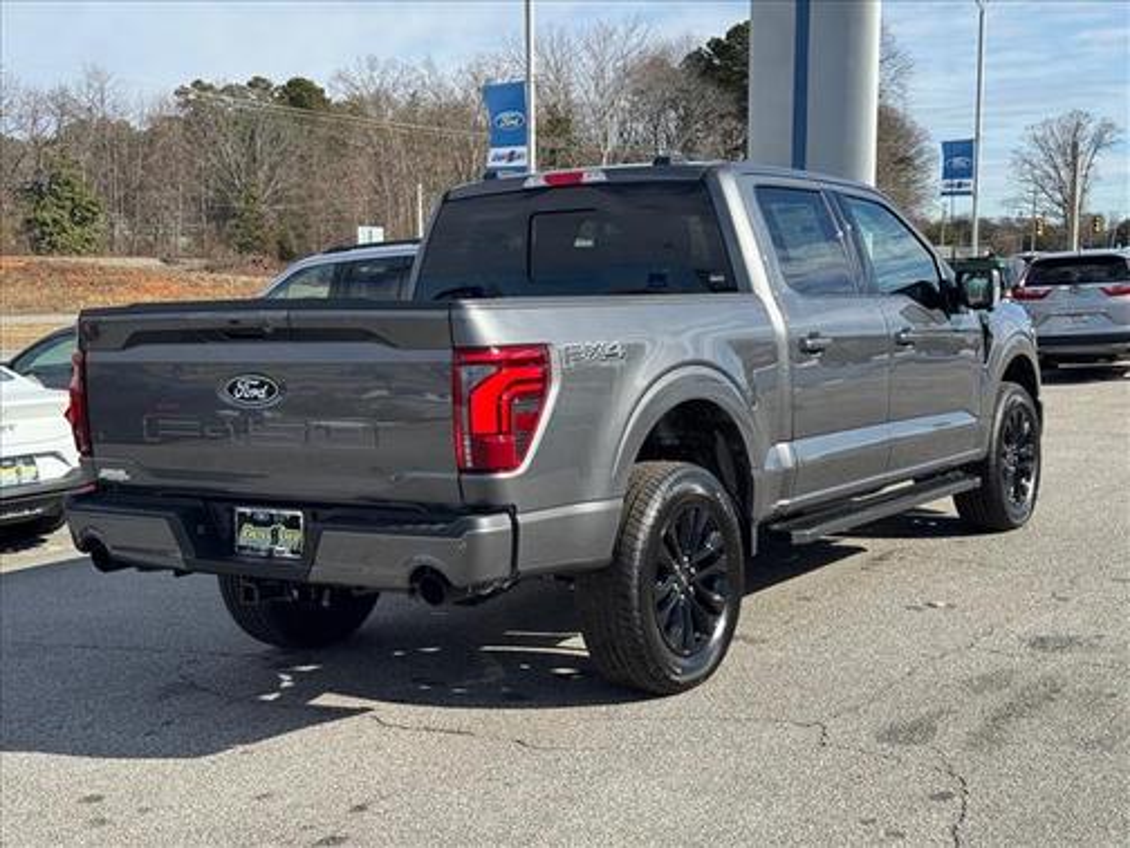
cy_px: 424
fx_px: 1567
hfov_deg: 39.7
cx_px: 565
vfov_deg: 30.3
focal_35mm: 48
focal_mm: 6.76
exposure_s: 1/2717
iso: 64
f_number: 1.78
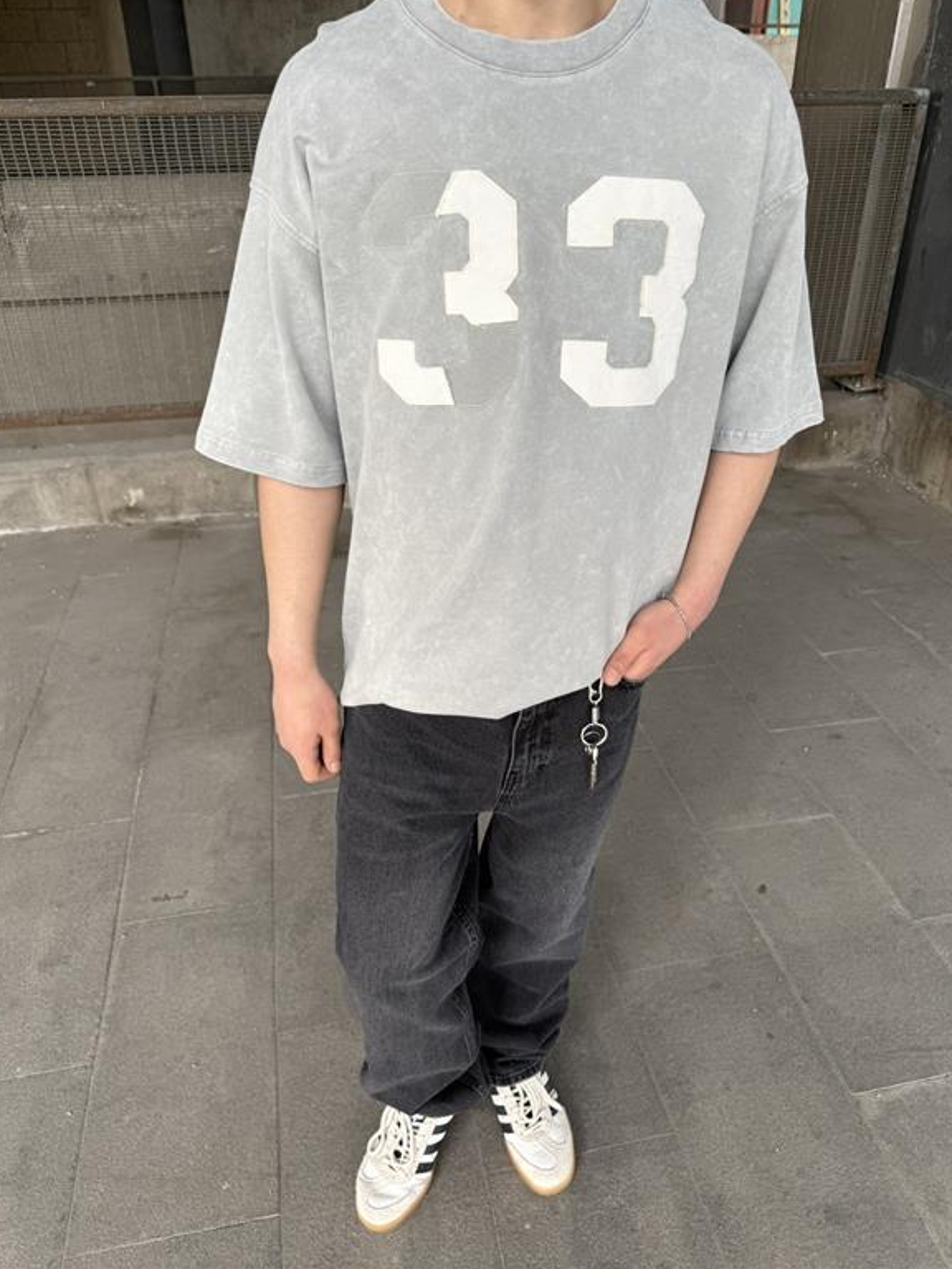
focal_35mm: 25
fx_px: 917
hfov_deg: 54.9
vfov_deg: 69.4
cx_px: 474
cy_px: 611
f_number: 1.78
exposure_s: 1/494
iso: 80
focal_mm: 6.76
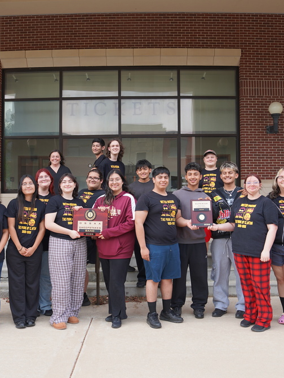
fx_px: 449
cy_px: 192
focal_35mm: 41
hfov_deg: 35.1
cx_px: 140
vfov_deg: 45.8
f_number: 4
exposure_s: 1/160
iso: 100
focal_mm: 28
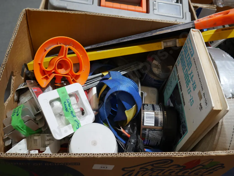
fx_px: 230
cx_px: 117
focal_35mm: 34
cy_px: 88
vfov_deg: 41.8
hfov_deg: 53.9
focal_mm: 17
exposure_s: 1/60
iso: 250
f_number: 4
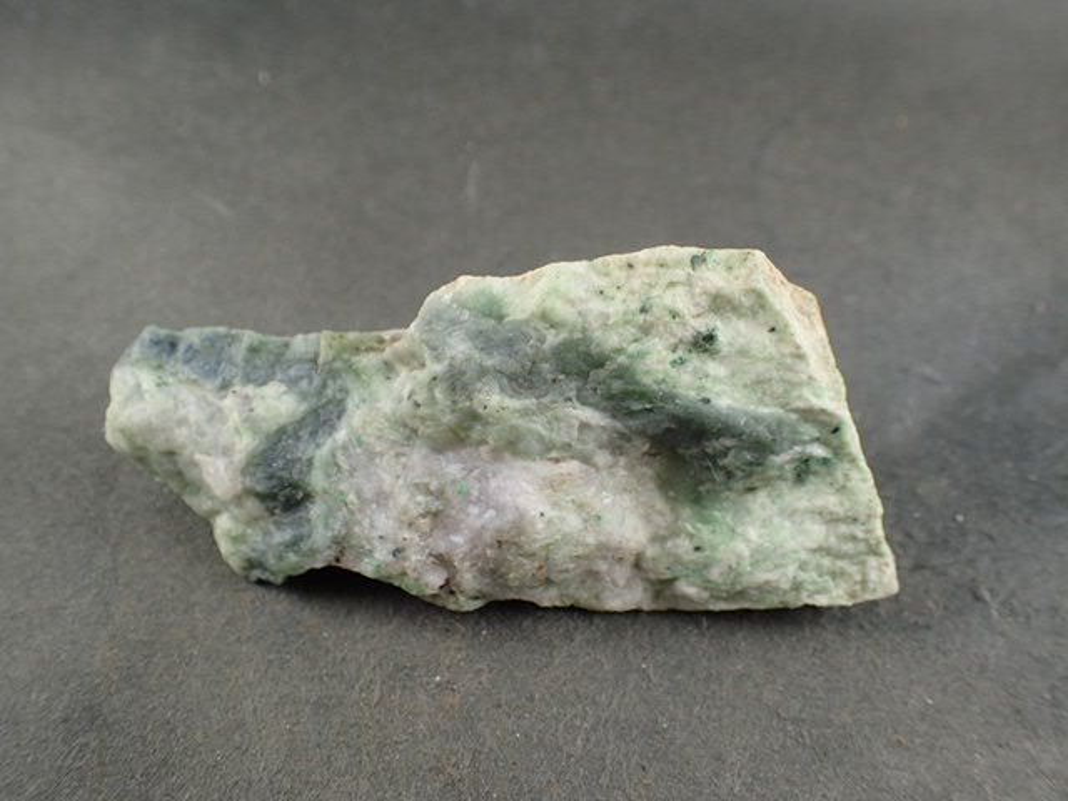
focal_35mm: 30
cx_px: 534
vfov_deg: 46.8
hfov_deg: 60.0
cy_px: 400
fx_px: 926
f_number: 2.3
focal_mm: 5.5
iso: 100
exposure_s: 1/160
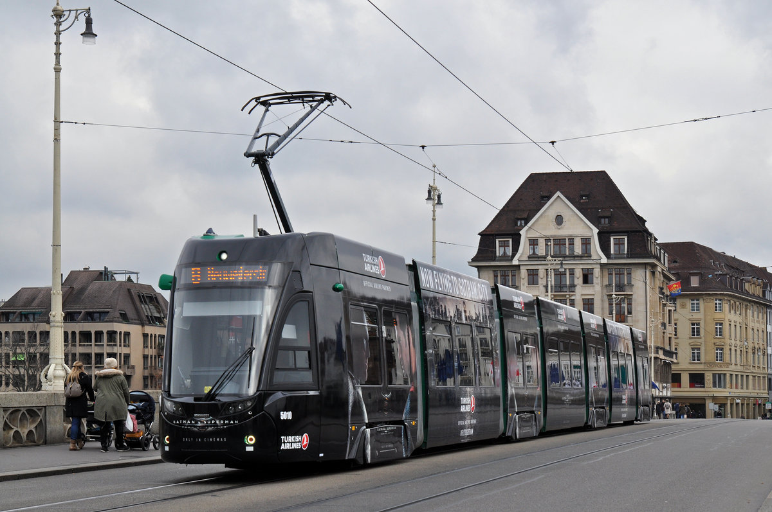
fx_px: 1478
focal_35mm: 69
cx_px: 386
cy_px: 256
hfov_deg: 29.3
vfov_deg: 19.7
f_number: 7.1
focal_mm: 46
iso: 400
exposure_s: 1/800
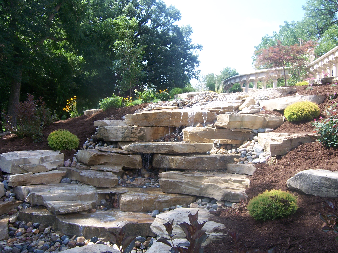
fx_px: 322
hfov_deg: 55.4
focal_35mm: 33
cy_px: 126
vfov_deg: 42.9
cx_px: 169
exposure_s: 1/250
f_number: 3.4
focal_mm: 5.5
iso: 80
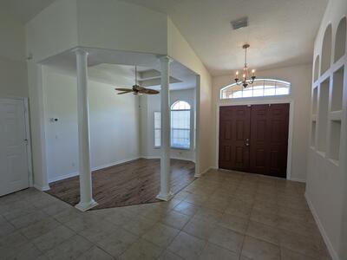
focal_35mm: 16
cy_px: 130
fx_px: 160
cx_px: 174
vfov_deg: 78.1
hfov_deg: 94.5
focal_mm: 2.35
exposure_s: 1/120
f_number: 2.2
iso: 93
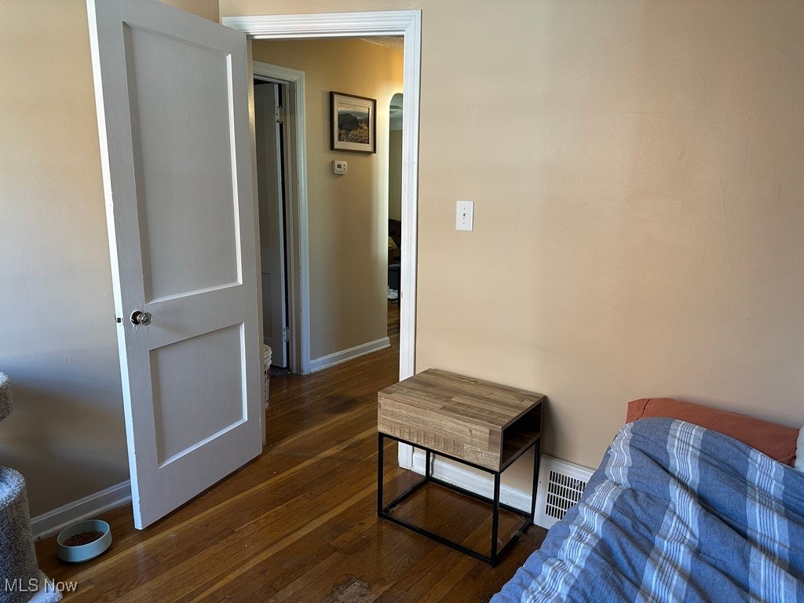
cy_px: 302
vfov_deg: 56.8
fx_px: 557
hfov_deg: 71.6
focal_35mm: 24
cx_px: 402
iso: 160
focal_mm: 6.86
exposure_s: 1/60
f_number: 1.78
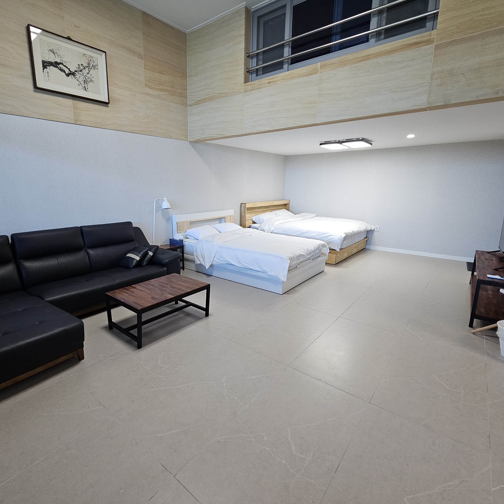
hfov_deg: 87.0
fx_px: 264
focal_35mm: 16
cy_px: 246
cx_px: 219
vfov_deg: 87.4
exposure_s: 1/60
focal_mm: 2.2
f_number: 2.2
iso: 200
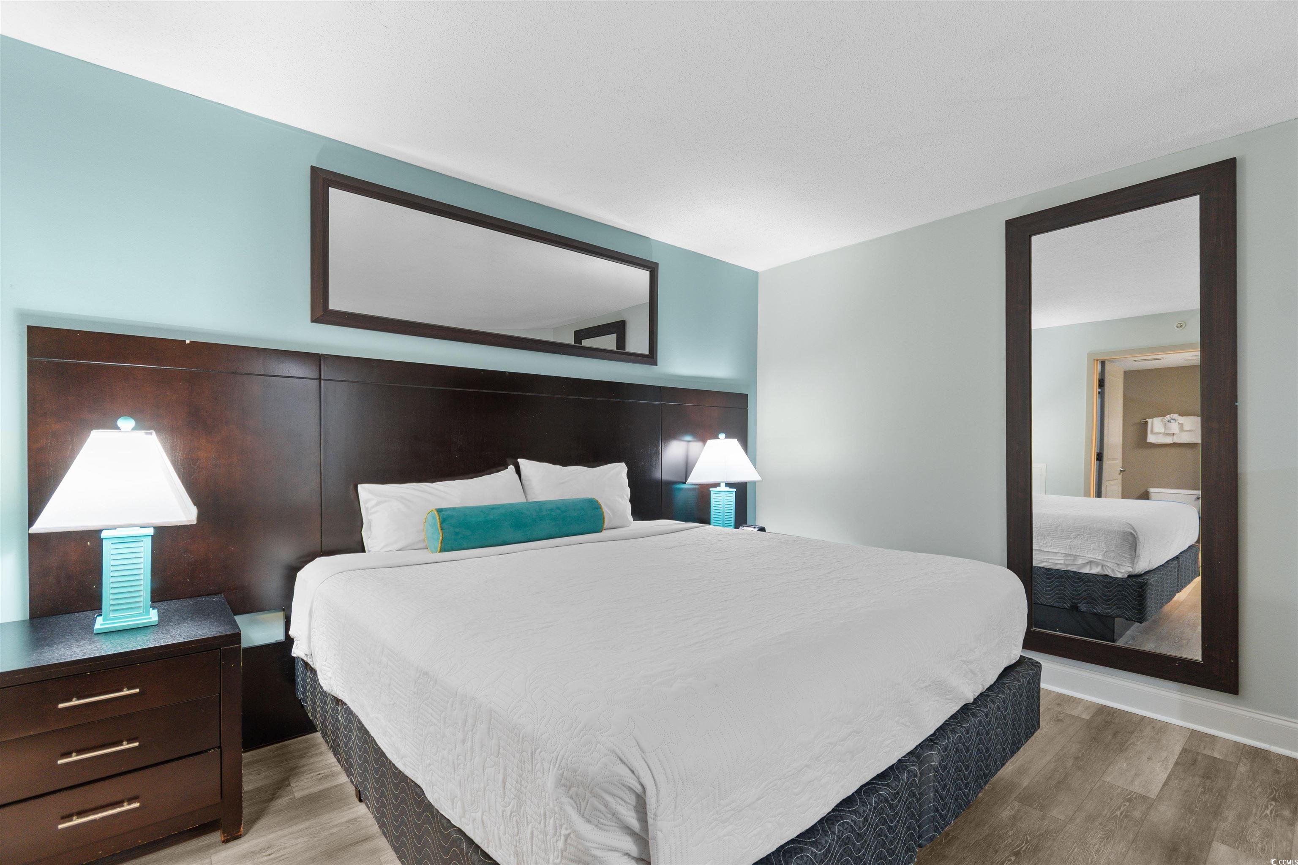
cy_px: 432
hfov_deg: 100.4
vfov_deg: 77.3
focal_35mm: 15
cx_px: 649
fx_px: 541
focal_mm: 10
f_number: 4.5
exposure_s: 1/2
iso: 100
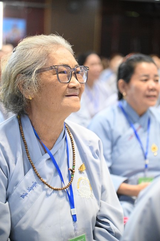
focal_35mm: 92
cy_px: 120
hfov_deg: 14.8
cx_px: 80
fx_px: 615
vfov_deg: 22.2
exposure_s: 1/400
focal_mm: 92
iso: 12800
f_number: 4
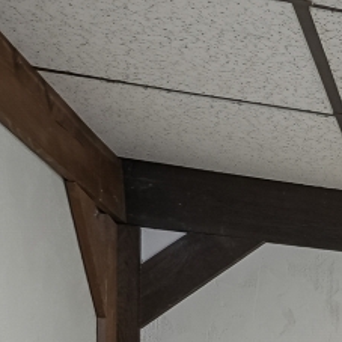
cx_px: 1166
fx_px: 1207
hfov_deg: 9.7
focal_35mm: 108
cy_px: 630
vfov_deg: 14.1
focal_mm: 16
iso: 400
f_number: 8
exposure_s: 1/2.5
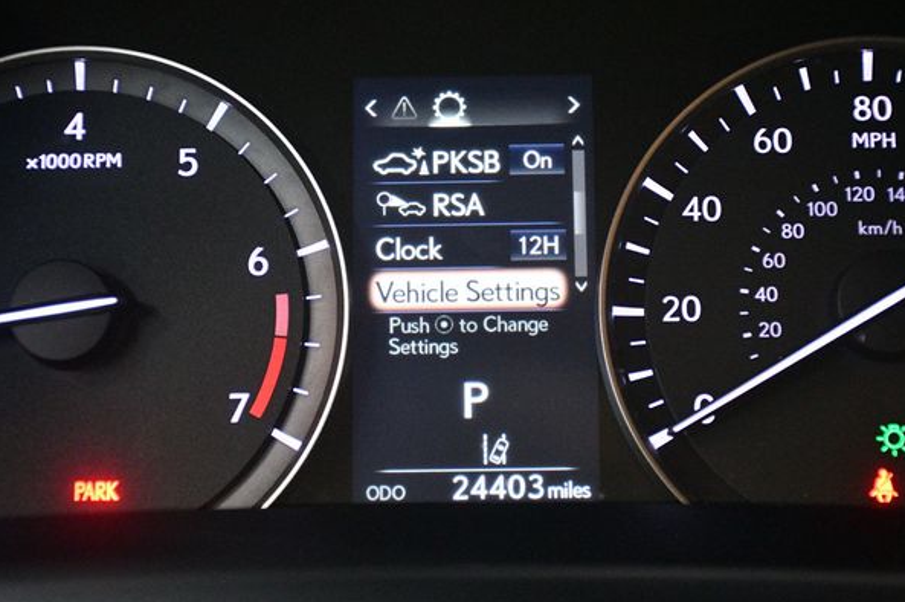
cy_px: 296
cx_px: 458
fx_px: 2034
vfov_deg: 16.8
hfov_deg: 25.1
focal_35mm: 81
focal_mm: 50
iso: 6400
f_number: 4.8
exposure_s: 1/60
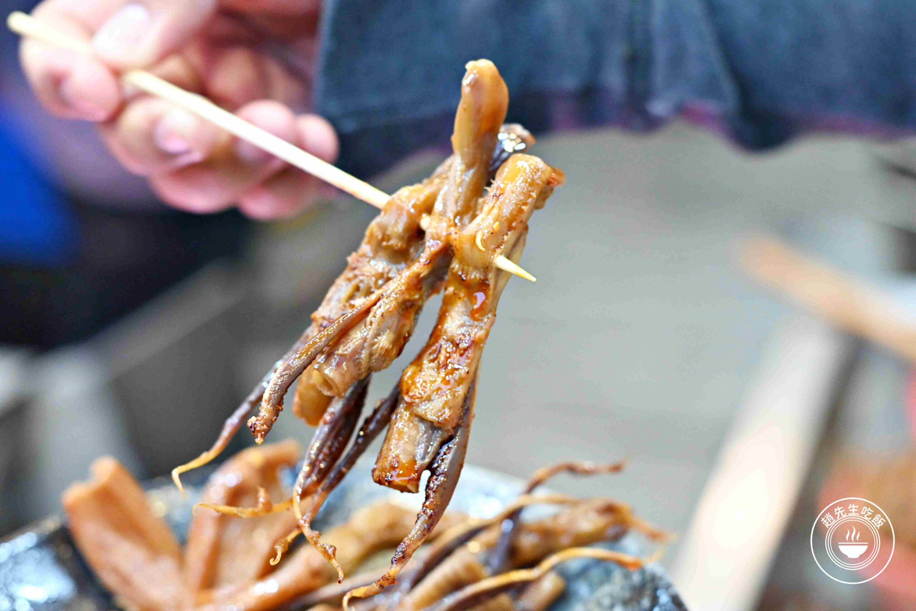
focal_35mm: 75
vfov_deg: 18.2
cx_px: 458
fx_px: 1908
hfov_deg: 27.0
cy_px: 306
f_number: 3.2
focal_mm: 50
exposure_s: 1/200
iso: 2500
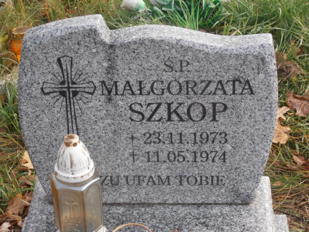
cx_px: 154
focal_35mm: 111
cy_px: 116
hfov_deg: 17.7
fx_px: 991
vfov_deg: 13.3
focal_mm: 19.64
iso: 80
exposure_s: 1/80
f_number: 5.5
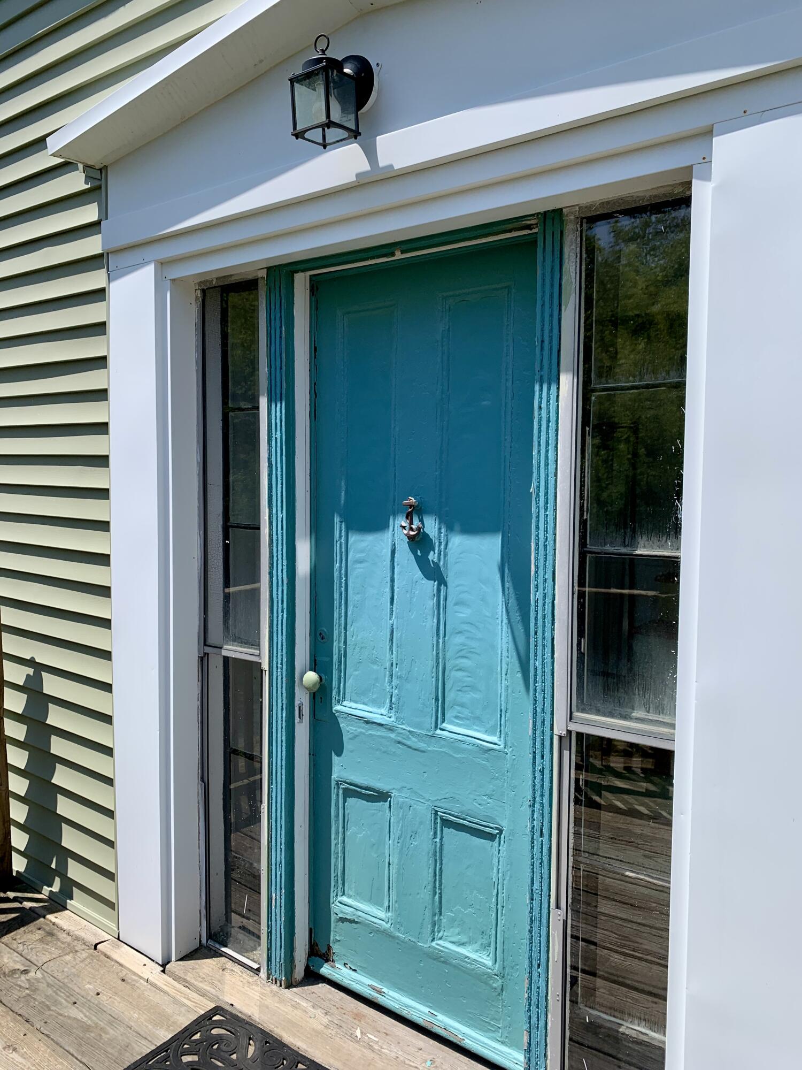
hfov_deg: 53.1
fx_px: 803
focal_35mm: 26
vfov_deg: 67.3
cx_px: 401
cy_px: 535
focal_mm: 4.25
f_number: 1.8
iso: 25
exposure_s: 1/1812
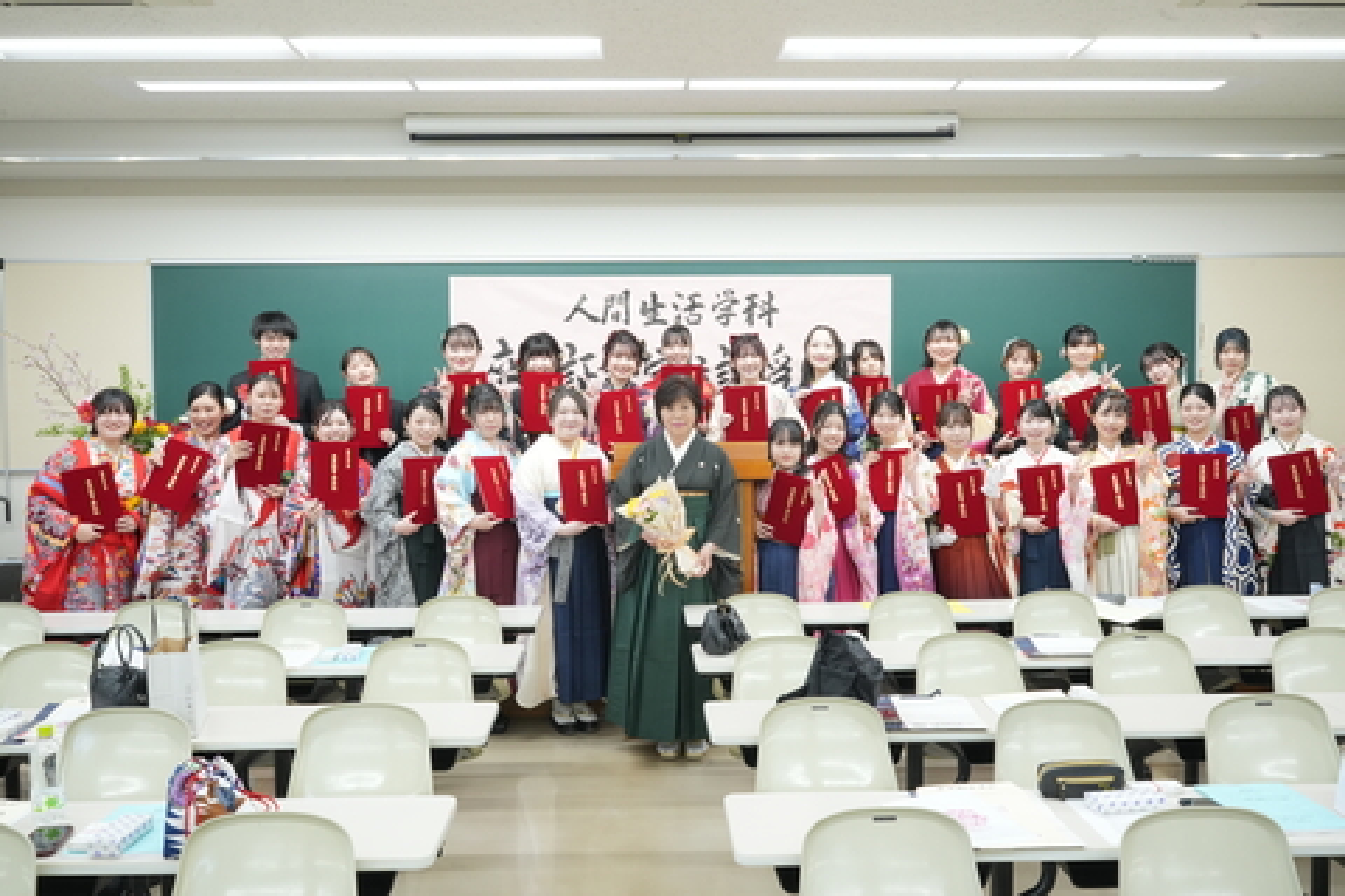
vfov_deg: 37.9
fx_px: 1308
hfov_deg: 54.4
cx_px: 672
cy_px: 448
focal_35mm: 35
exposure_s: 1/20
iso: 2000
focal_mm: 35
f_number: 16
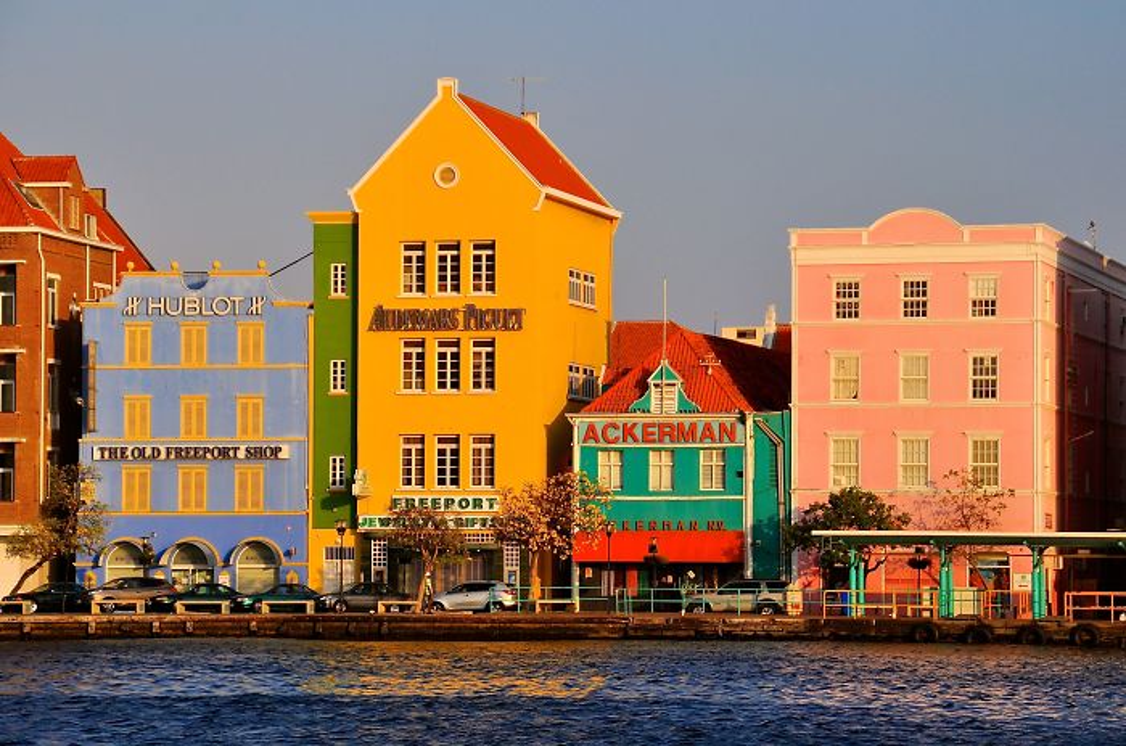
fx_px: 4308
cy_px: 373
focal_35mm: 138
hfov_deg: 14.9
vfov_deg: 9.9
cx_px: 563
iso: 200
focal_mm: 92
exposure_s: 1/1000
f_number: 7.1
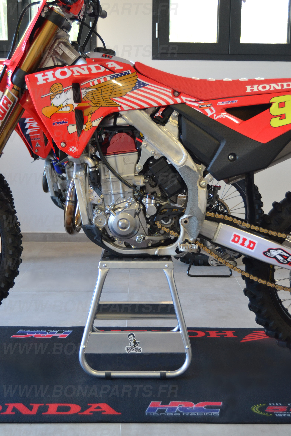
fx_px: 564
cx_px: 146
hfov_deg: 28.9
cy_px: 218
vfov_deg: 42.3
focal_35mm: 46
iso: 800
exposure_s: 1/60
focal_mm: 31
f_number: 4.2
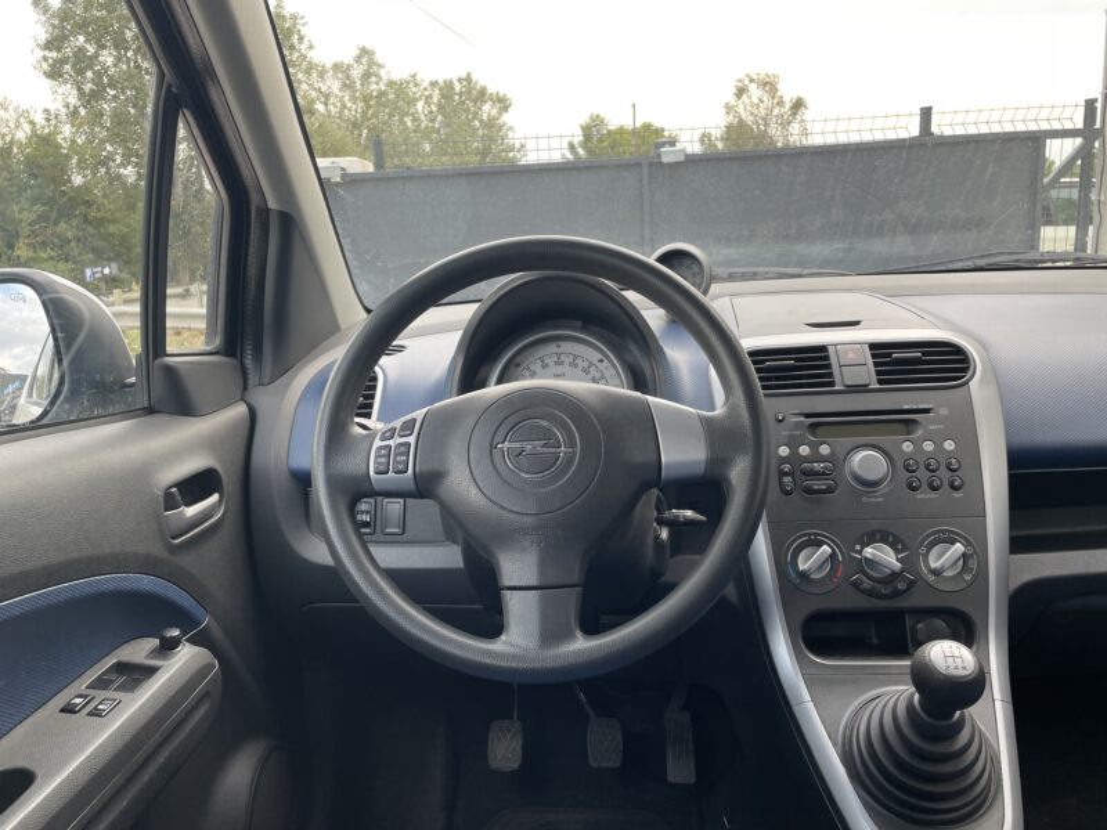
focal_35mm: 26
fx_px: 831
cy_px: 415
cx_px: 554
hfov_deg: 67.3
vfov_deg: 53.1
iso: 64
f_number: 1.6
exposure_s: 1/121
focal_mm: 4.2
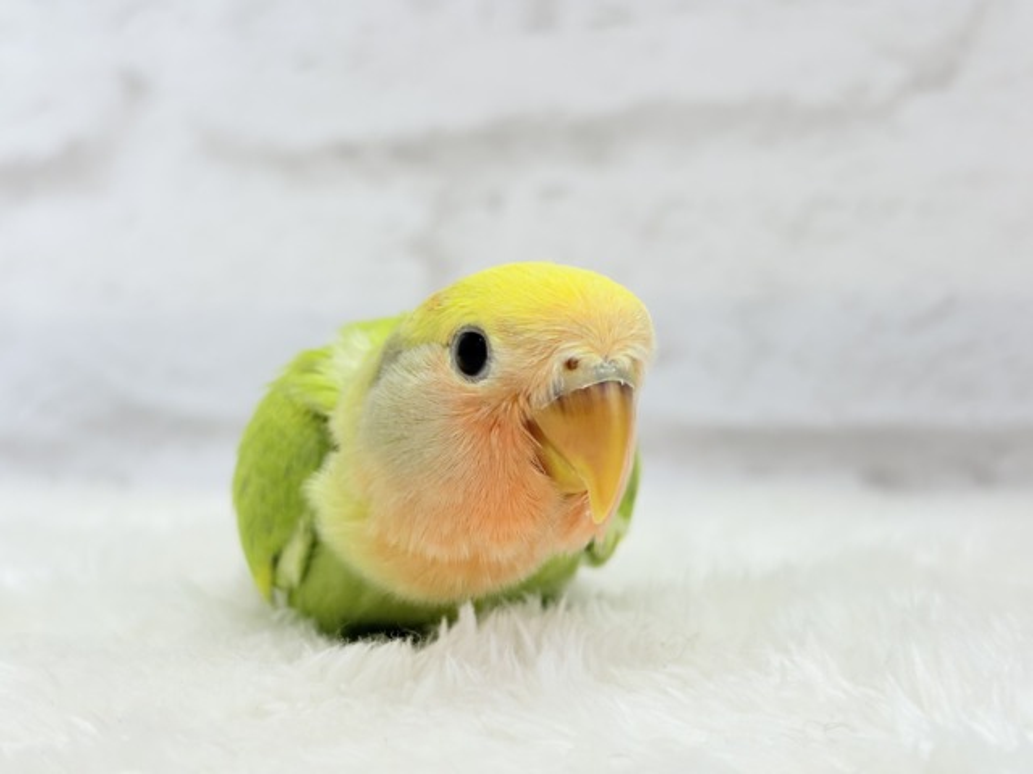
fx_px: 1552
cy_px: 387
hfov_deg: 36.8
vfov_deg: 28.0
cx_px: 516
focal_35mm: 52
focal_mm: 5.96
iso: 64
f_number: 1.6
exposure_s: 1/100
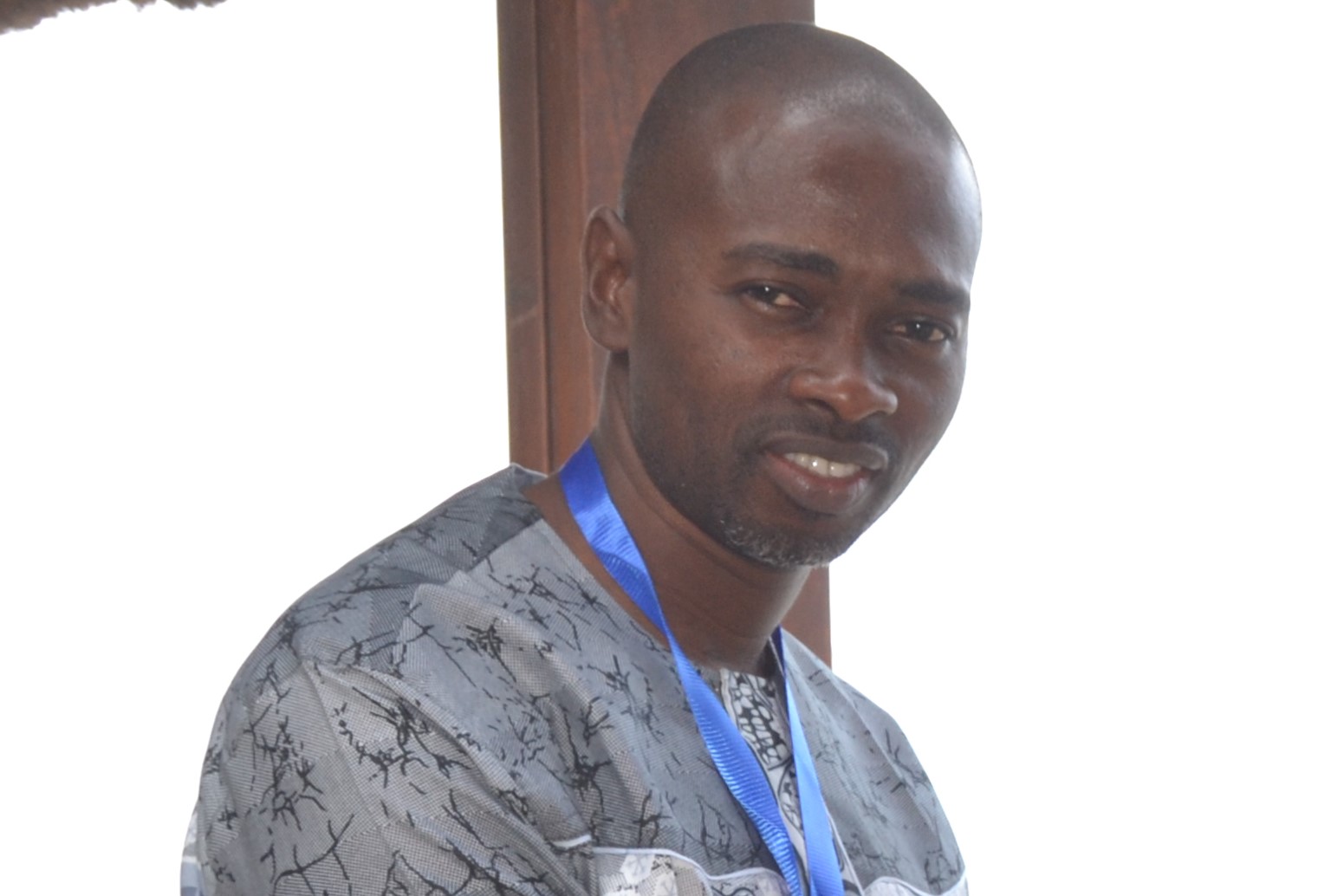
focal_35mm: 39
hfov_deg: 49.6
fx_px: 1456
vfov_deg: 34.2
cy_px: 448
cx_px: 672
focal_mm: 26
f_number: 7.1
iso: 400
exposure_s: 1/125
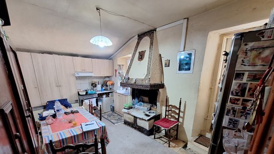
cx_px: 134
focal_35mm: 15
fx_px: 109
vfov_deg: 68.9
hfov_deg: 103.0
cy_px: 100
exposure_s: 1/24
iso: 400
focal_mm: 1.74
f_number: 2.2
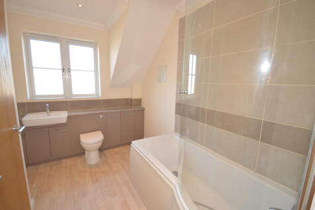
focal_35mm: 15
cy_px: 105
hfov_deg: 100.4
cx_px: 158
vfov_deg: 77.3
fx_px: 131
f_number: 4
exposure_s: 1/60
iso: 400
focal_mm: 10
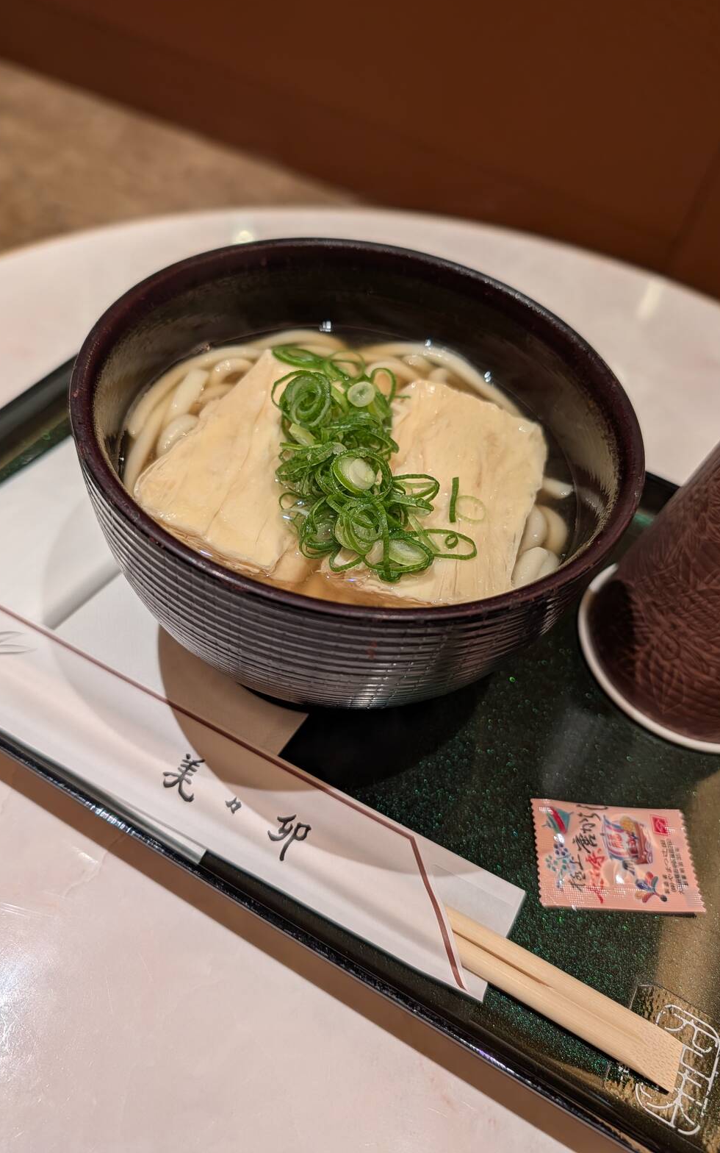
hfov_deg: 47.6
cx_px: 361
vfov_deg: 70.4
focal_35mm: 26
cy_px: 565
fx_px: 816
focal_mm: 6.9
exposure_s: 1/163
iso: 19
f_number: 1.68
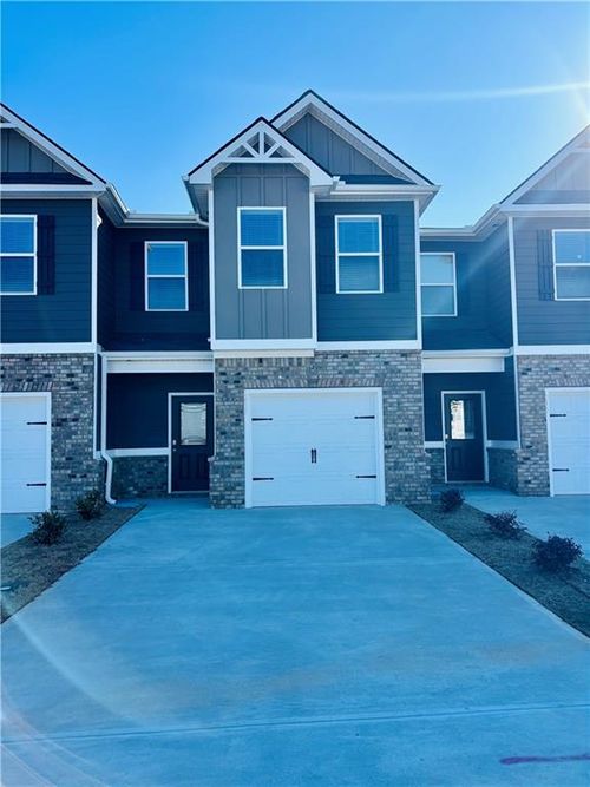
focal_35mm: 26
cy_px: 394
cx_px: 295
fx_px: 591
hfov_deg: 53.0
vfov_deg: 67.3
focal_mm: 5.96
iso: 50
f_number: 1.6
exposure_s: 1/1522
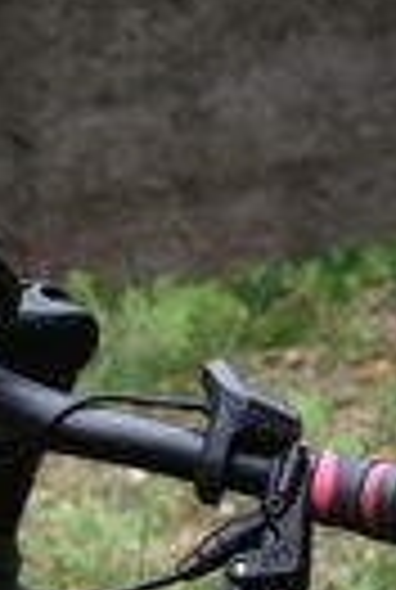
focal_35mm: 434
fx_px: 7123
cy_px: 930
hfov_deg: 3.2
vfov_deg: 4.7
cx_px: 428
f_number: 5
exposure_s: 1/250
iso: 400
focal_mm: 38
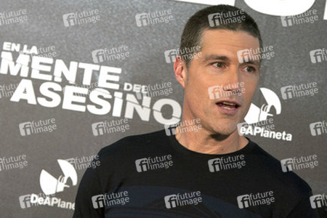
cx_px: 164
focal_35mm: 188
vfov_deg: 7.3
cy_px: 109
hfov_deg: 11.0
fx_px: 1703
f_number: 3.5
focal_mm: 125
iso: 800
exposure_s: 1/200
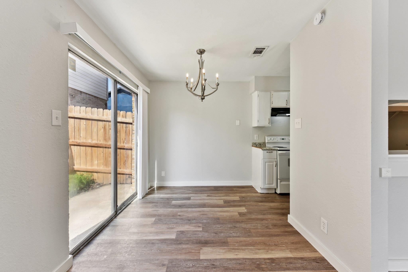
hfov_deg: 104.3
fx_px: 159
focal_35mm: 14
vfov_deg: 81.2
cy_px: 136
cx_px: 204
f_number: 8
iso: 100
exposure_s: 1/60
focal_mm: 14
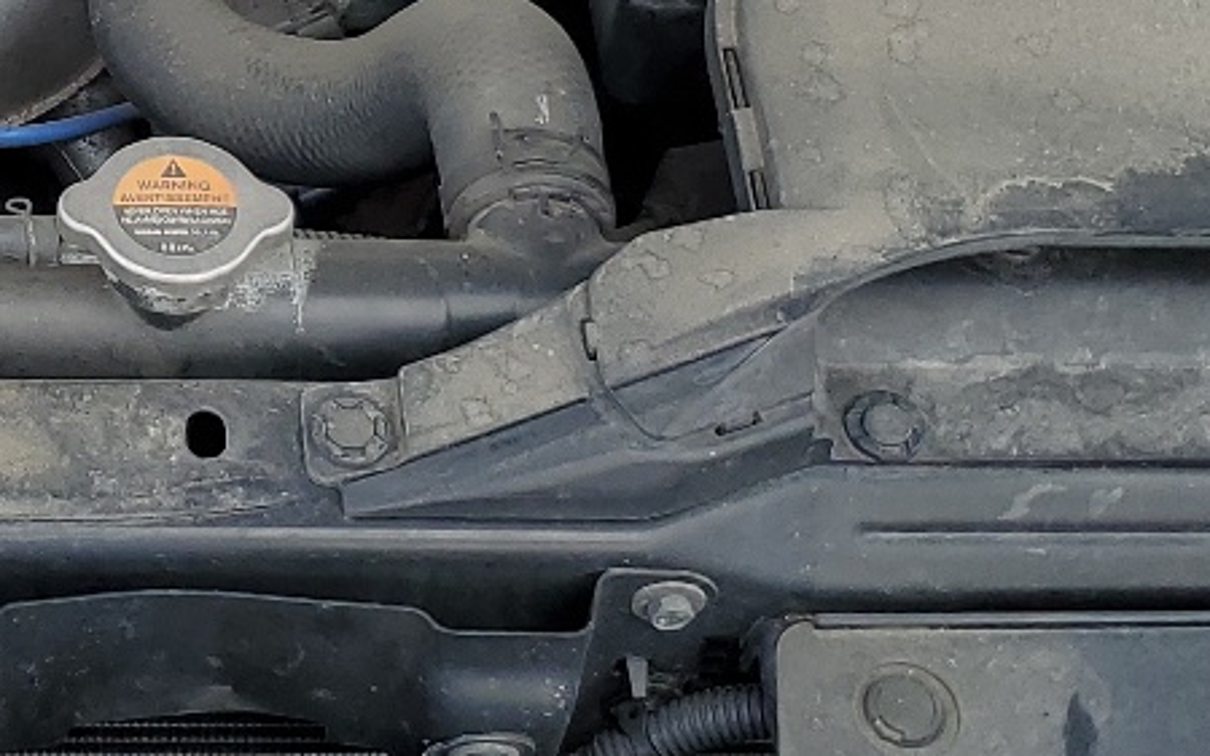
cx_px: 11
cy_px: -35
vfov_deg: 13.1
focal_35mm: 98
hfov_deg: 20.6
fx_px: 3231
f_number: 1.5
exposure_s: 1/833
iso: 50
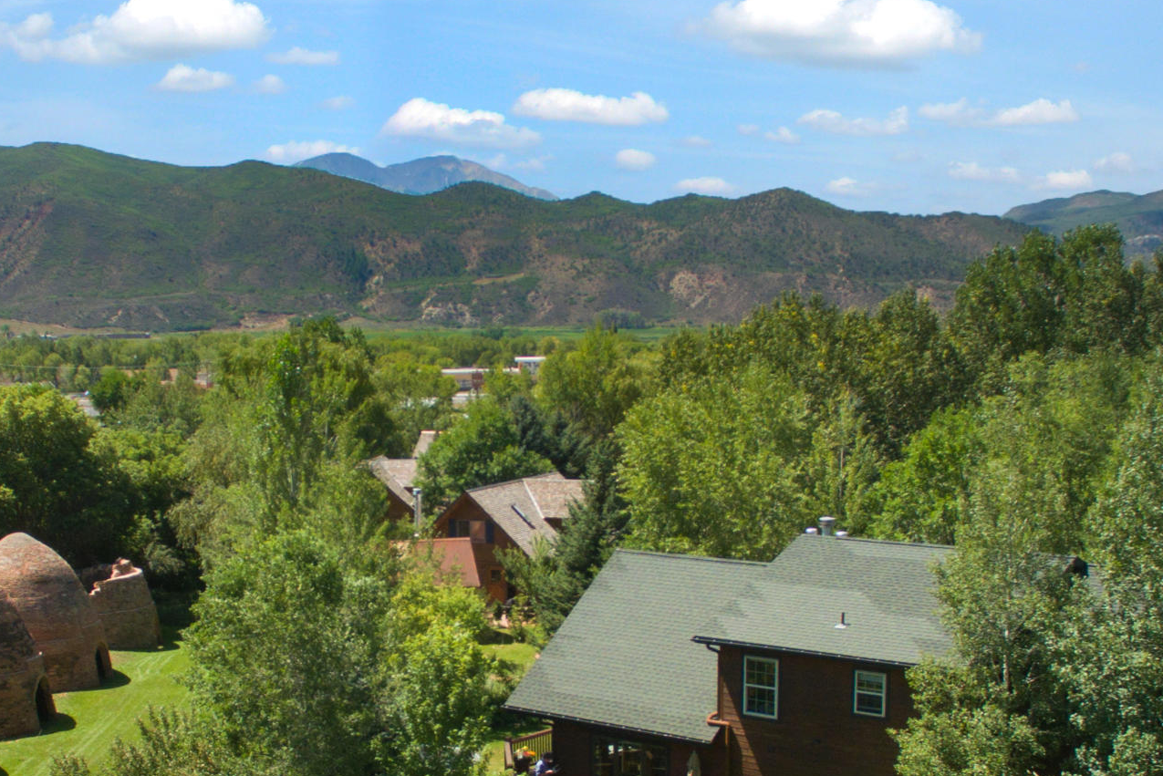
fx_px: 1293
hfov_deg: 47.4
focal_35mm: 40
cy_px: 615
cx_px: 364
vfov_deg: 32.6
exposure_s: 1/640
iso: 1000
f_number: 7.1
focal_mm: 17
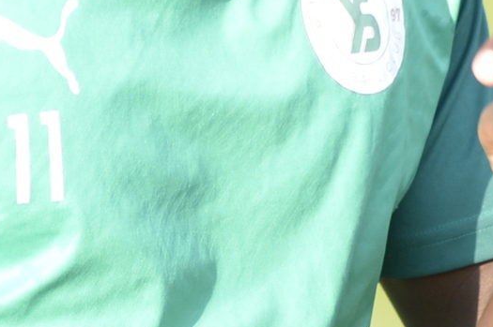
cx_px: 355
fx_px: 14666
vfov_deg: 1.3
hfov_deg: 1.9
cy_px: -9
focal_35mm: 1072
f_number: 4.8
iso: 560
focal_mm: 220
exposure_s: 1/640
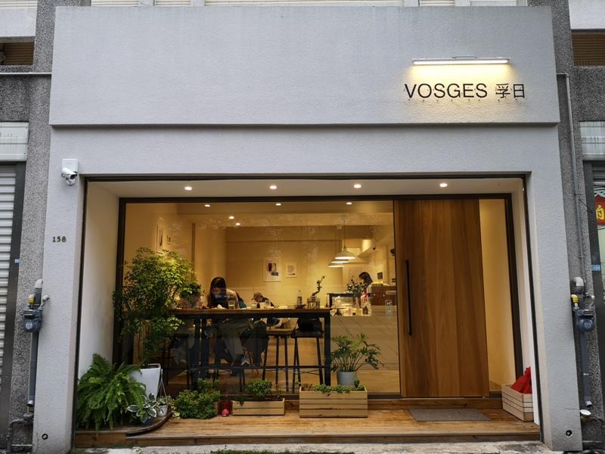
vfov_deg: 51.4
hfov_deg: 65.3
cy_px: 227
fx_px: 472
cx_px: 302
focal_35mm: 27
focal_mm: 3.95
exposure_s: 1/60
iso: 100
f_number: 1.8
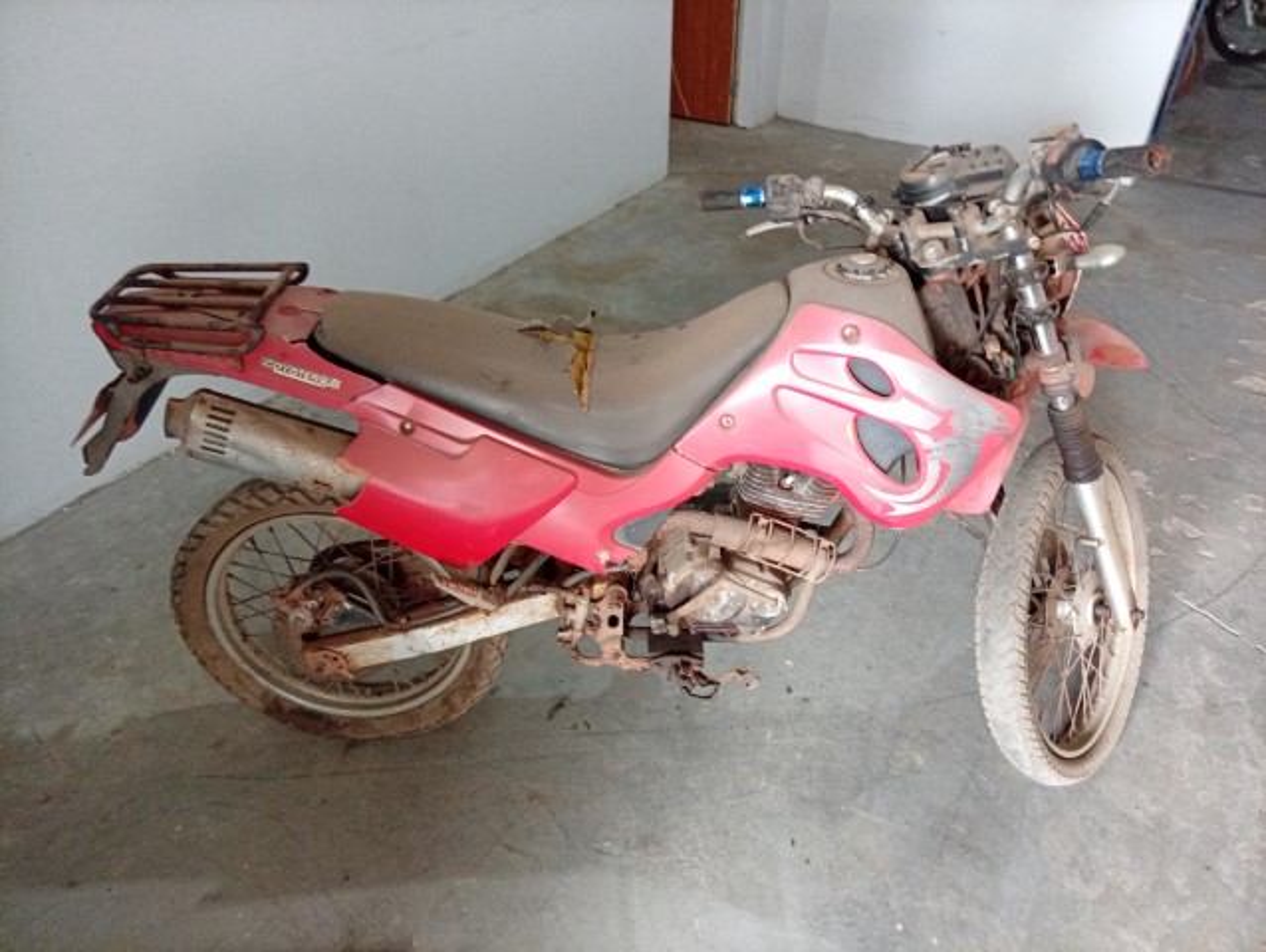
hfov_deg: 67.2
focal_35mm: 26
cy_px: 476
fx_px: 952
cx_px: 633
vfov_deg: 53.2
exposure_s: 1/30
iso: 408
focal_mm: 4.15
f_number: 1.8
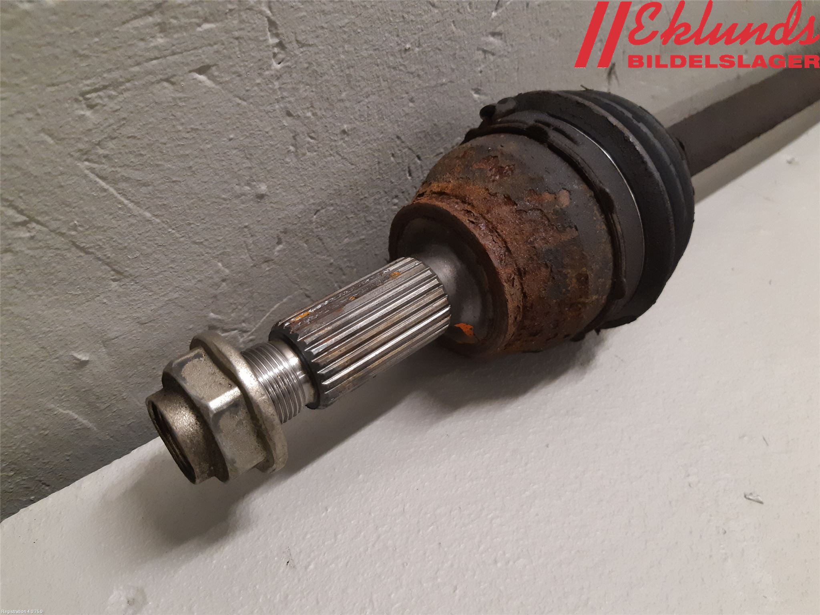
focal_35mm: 26
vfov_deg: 53.1
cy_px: 308
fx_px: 616
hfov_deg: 67.3
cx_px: 410
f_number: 1.7
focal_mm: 3.93
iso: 250
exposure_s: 1/50
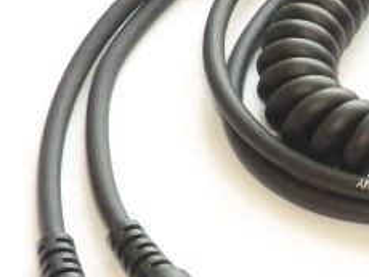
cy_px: 149
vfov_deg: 9.7
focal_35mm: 153
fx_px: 1633
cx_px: 459
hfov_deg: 12.5
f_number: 4.2
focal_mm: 9.8
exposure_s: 1/60
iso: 400
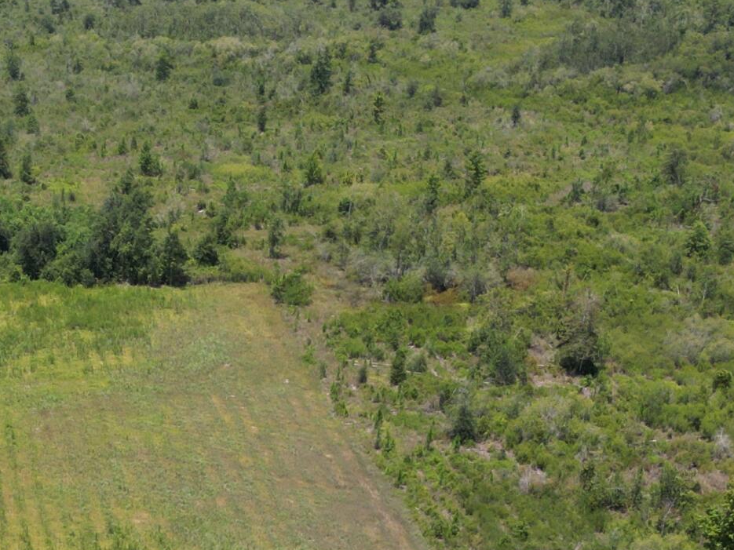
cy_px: 625
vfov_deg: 18.3
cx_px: -41
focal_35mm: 77
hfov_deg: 24.0
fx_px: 1633
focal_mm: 6.72
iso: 100
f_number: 1.7
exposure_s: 1/1600
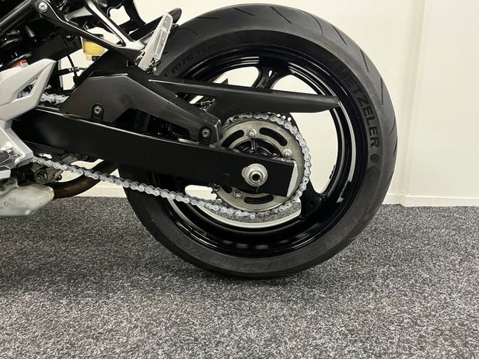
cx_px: 235
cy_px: 177
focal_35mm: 27
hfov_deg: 65.3
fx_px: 374
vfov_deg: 51.4
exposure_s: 1/33
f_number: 1.6
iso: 400
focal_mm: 5.1
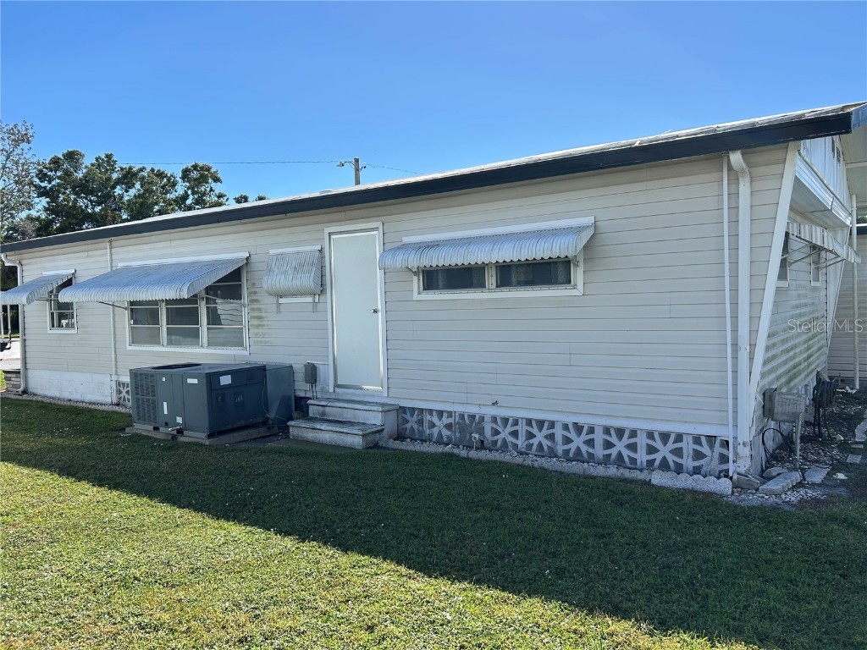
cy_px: 325
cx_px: 434
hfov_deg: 67.3
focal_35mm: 26
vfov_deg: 53.1
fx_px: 651
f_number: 1.5
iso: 50
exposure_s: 1/4115
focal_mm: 5.7
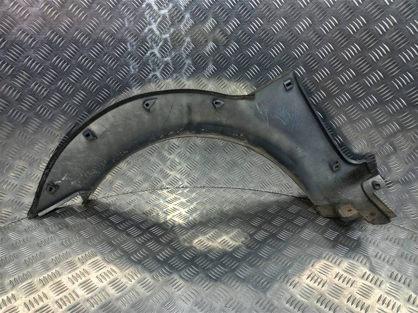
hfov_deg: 69.4
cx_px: 209
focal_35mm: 25
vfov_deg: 54.9
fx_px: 302
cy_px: 156
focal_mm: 4.6
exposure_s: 1/50
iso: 64
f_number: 1.8
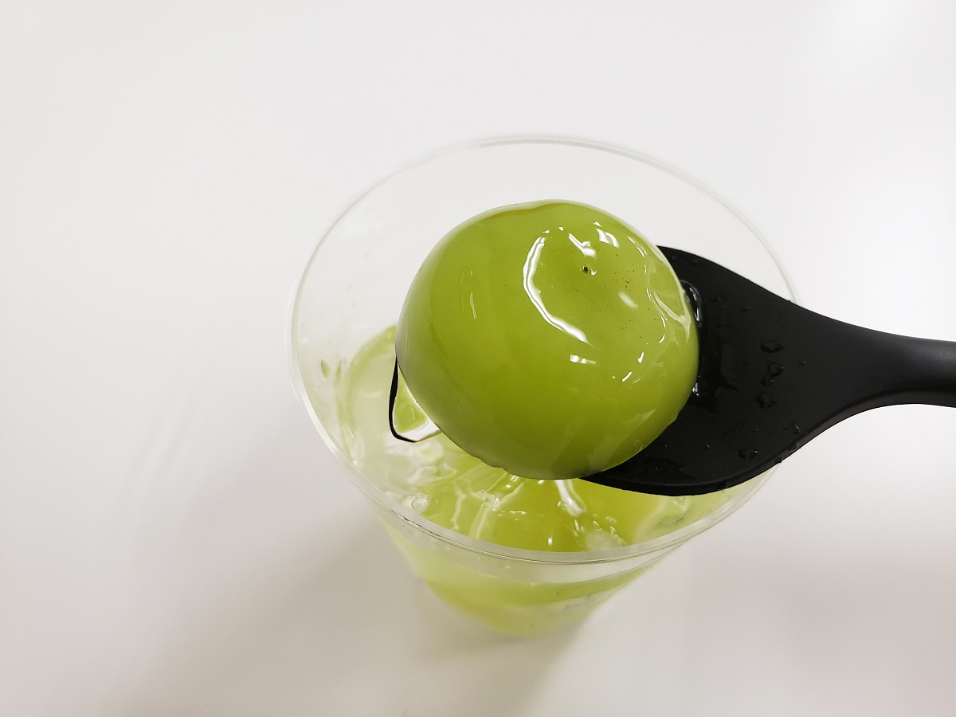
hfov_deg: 67.3
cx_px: 478
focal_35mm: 26
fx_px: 718
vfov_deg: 53.1
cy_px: 358
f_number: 2.4
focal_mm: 4.3
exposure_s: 1/60
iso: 125
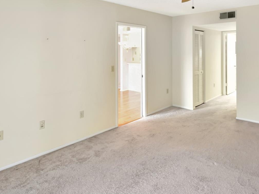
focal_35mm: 23
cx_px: 152
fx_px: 172
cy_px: 83
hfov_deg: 73.3
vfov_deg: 58.6
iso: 100
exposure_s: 1/2
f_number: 3.5
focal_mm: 10
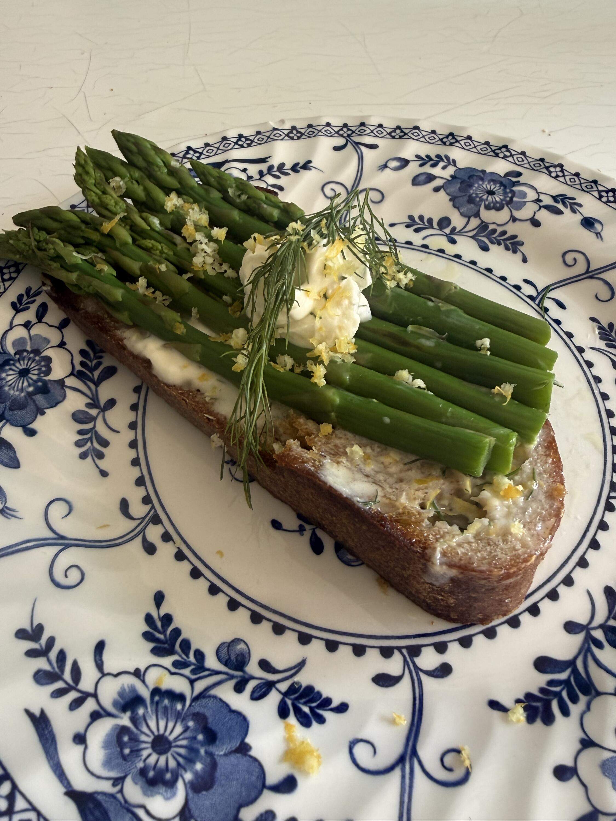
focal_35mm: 25
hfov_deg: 54.9
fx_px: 593
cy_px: 410
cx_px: 308
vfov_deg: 69.4
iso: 160
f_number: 2.2
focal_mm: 2.22
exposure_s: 1/99
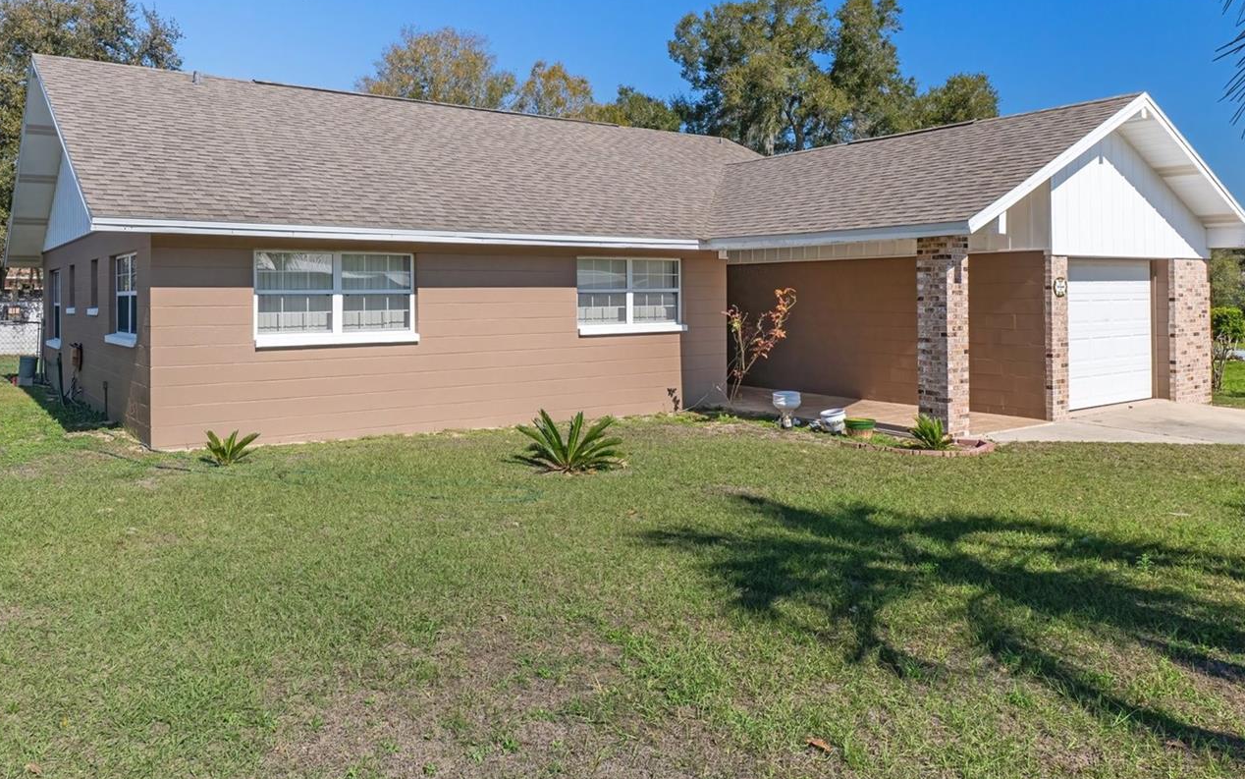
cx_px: 648
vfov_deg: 45.5
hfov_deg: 68.4
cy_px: 275
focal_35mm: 27
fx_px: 916
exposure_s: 1/1000
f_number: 8
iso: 1000
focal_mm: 14
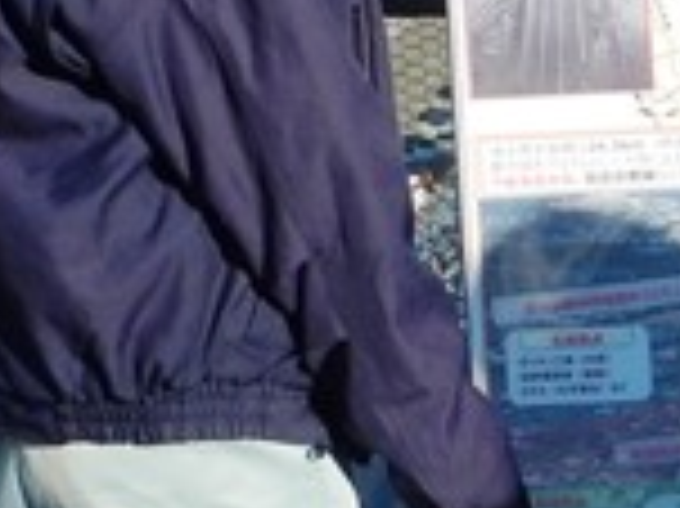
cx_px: 925
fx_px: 3945
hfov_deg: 9.6
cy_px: -31
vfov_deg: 7.3
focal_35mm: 201
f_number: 4.2
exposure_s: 1/800
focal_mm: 7.2
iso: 125
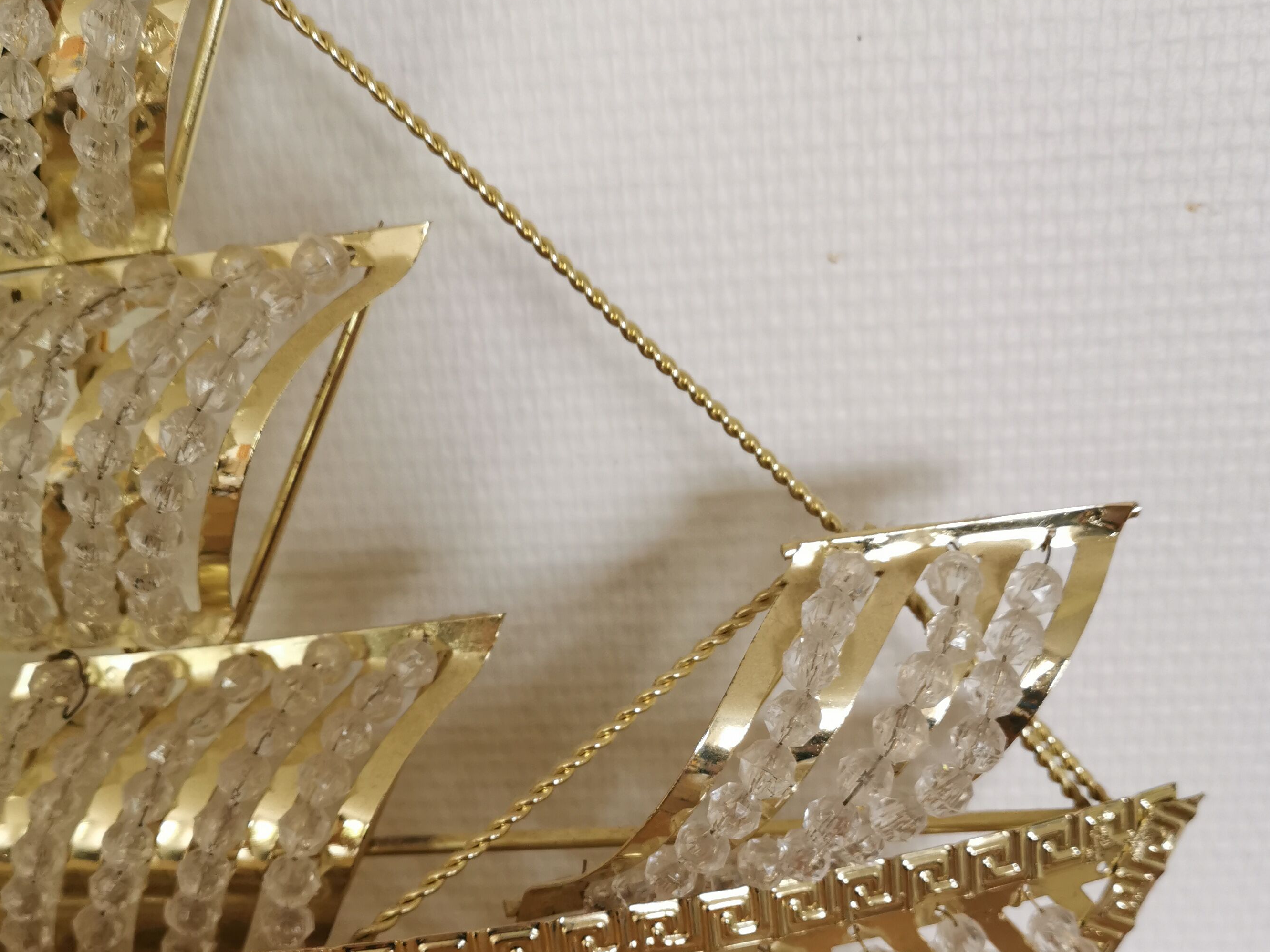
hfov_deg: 50.1
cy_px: 635
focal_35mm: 37
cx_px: 621
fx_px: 1358
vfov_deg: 38.2
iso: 125
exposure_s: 1/50
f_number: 1.8
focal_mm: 5.58
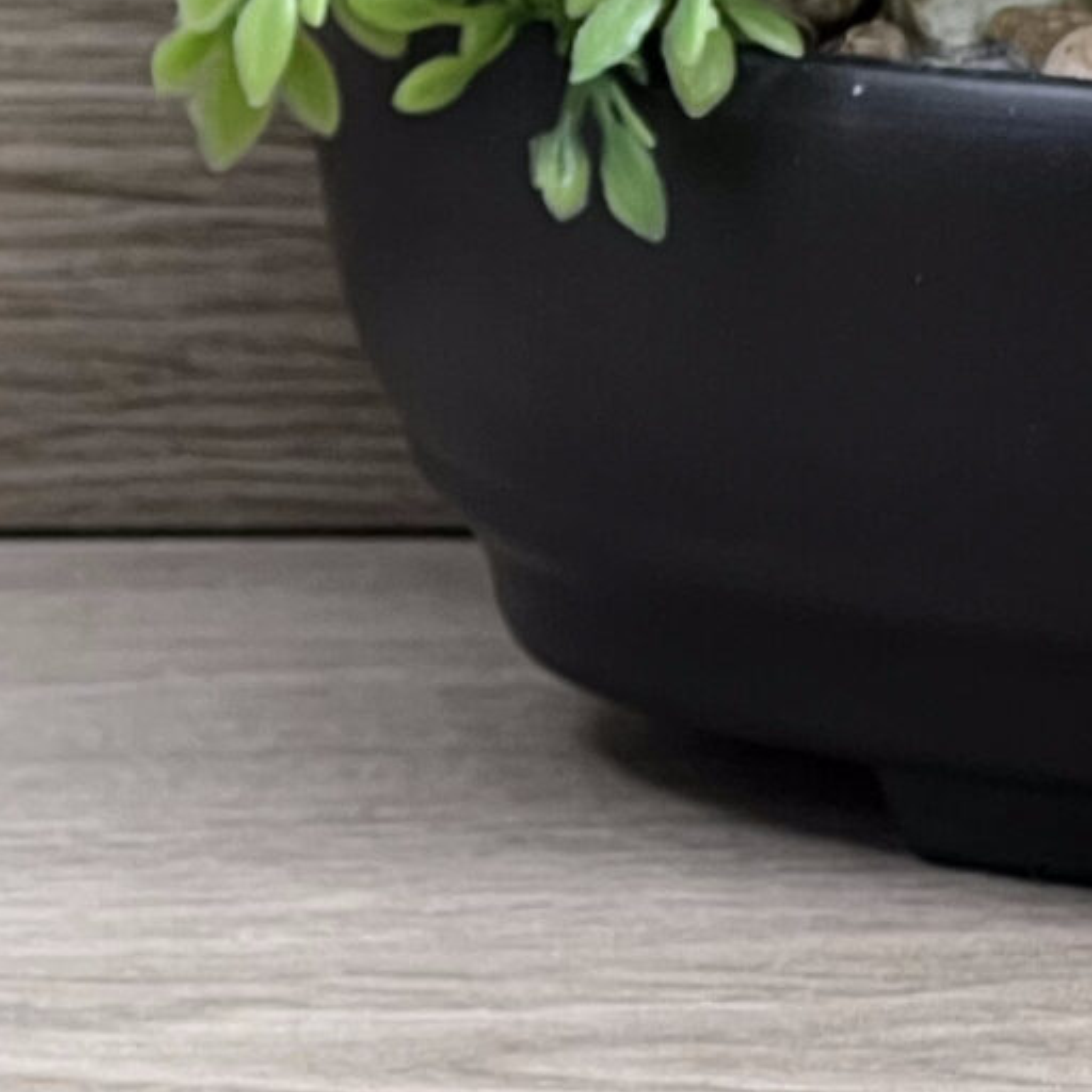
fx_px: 12135
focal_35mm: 340
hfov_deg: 5.1
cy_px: 188
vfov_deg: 5.1
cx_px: -1160
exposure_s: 1/100
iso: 100
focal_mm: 9
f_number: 2.8
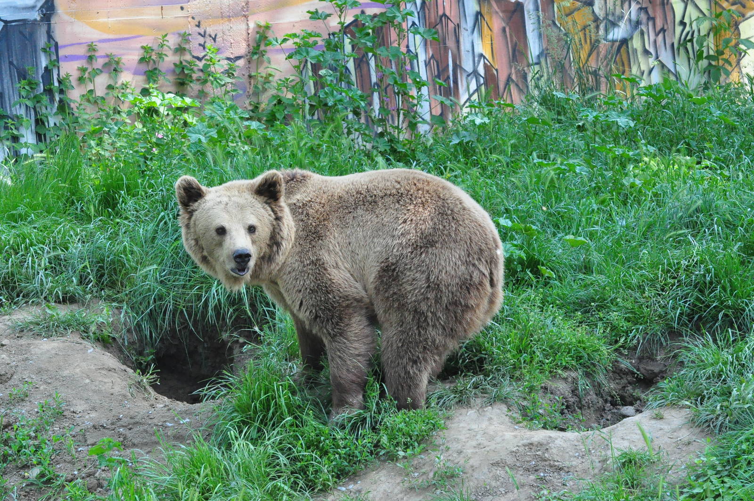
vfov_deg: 7.9
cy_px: 250
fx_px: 3640
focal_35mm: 174
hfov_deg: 11.8
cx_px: 377
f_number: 9
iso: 3200
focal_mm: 116
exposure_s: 1/1250
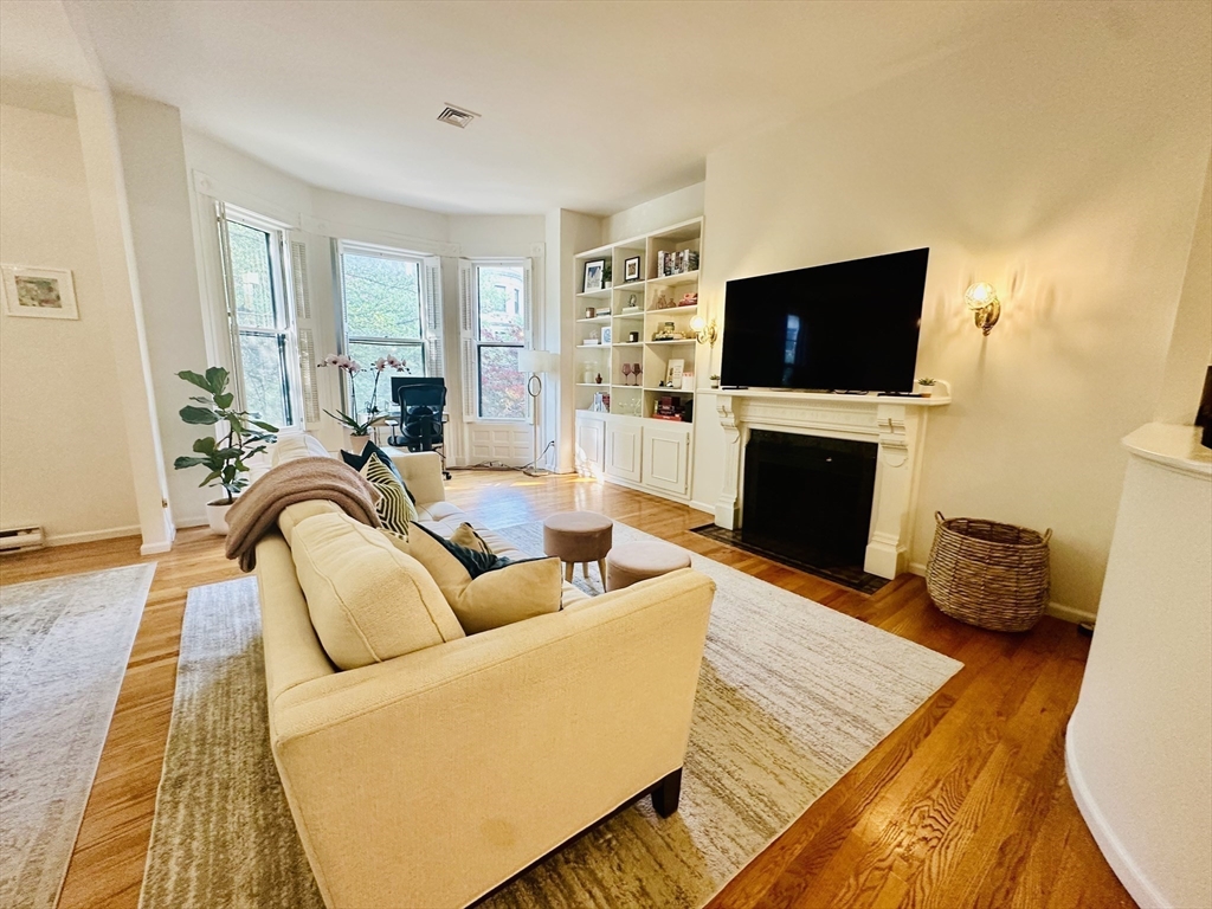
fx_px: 490
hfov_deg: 102.1
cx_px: 606
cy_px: 454
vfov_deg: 85.7
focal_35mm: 14
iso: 250
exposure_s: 1/120
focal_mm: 2.22
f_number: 2.2
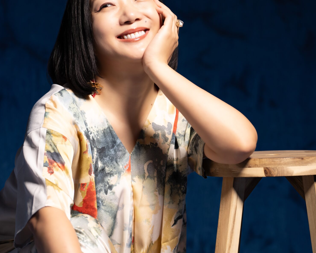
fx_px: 2347
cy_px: 106
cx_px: 191
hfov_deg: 7.7
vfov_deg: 6.2
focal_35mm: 251
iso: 160
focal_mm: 155
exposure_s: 1/400
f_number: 2.8
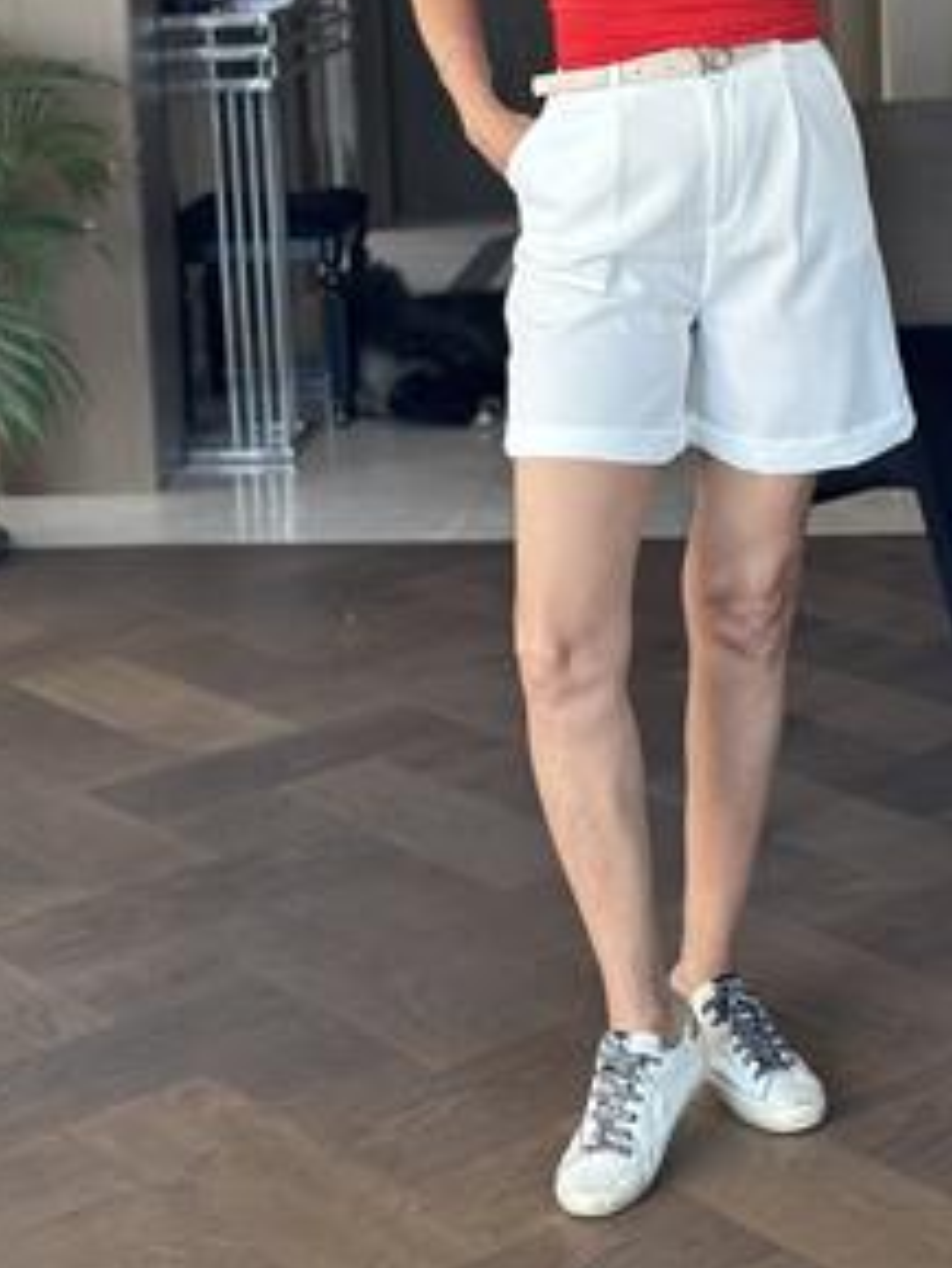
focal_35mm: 84
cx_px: 667
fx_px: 3078
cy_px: 215
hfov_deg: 17.5
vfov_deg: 22.9
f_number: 1.78
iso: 125
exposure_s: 1/92
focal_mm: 6.86
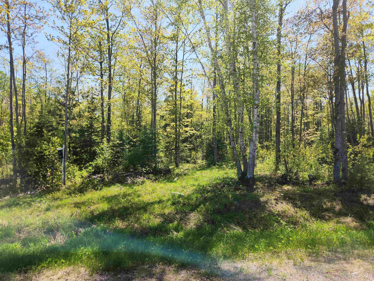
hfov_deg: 73.9
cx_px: 187
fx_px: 248
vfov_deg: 58.9
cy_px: 140
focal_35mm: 23
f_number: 1.8
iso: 20
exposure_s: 1/850
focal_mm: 5.4
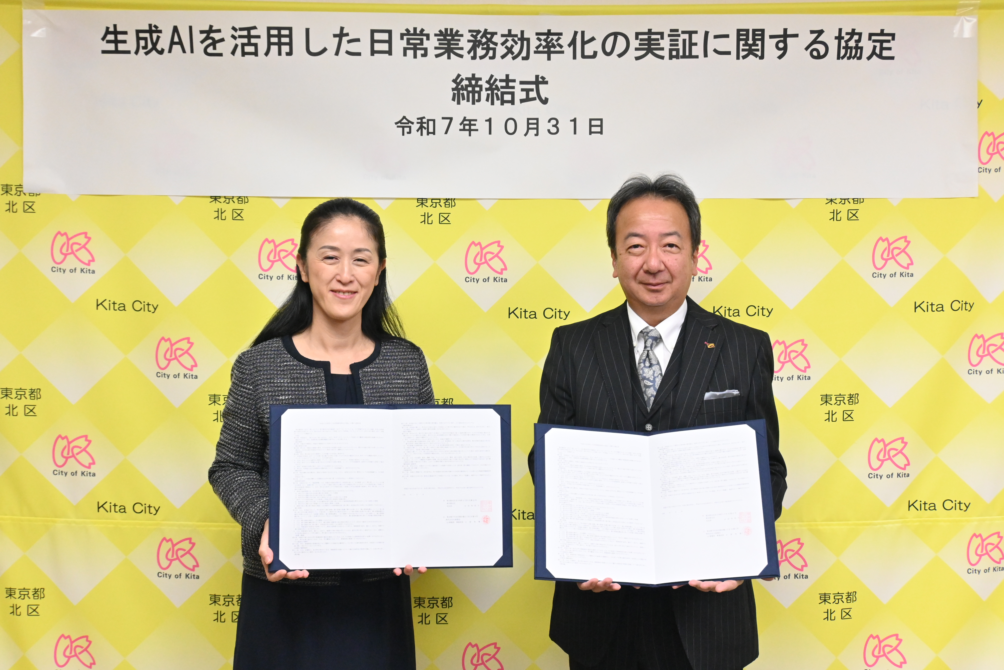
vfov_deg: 31.9
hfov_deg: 46.4
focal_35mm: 42
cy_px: 335
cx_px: 502
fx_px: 1171
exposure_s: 1/125
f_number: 6.3
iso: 3200
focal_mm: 28
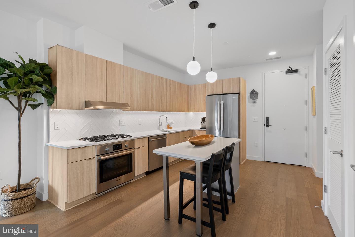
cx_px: 178
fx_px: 158
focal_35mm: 16
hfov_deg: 96.7
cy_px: 118
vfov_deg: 73.8
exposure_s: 1/3
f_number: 8
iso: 800
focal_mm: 16
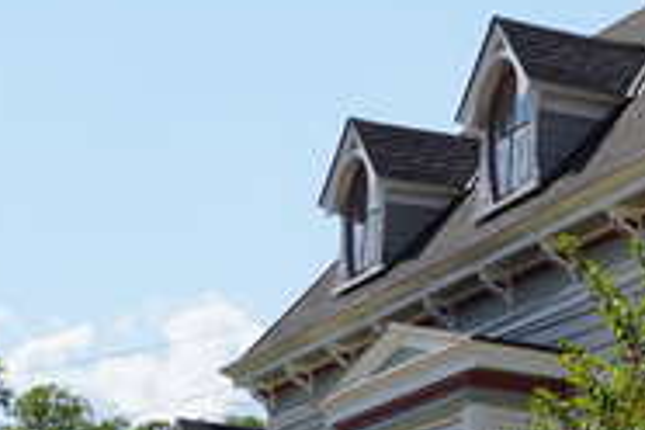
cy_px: 352
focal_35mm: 142
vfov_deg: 9.6
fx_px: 2544
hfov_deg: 13.5
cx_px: 1002
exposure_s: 1/160
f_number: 11
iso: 100
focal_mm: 22
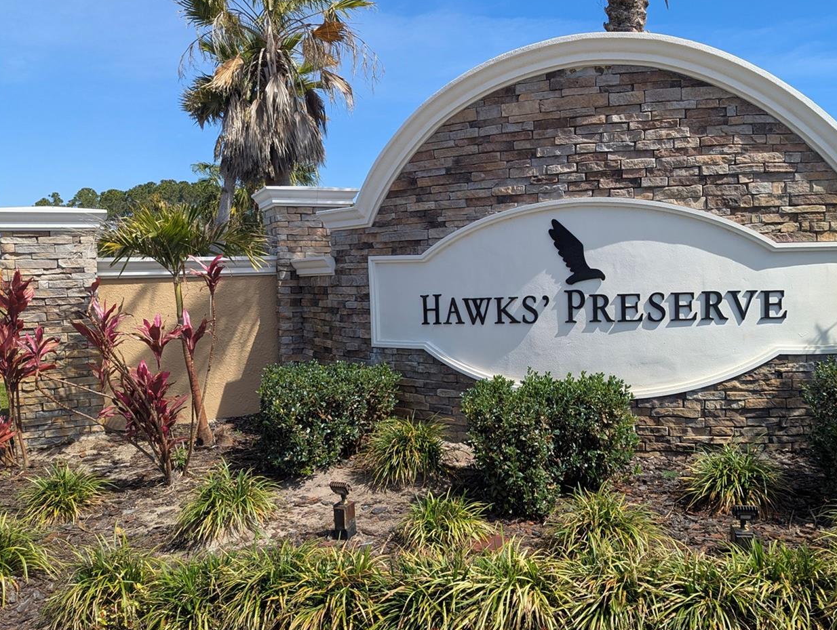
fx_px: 751
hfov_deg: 57.5
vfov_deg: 45.5
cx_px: 525
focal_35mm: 31
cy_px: 322
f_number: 1.85
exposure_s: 1/1689
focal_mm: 6.81
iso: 47
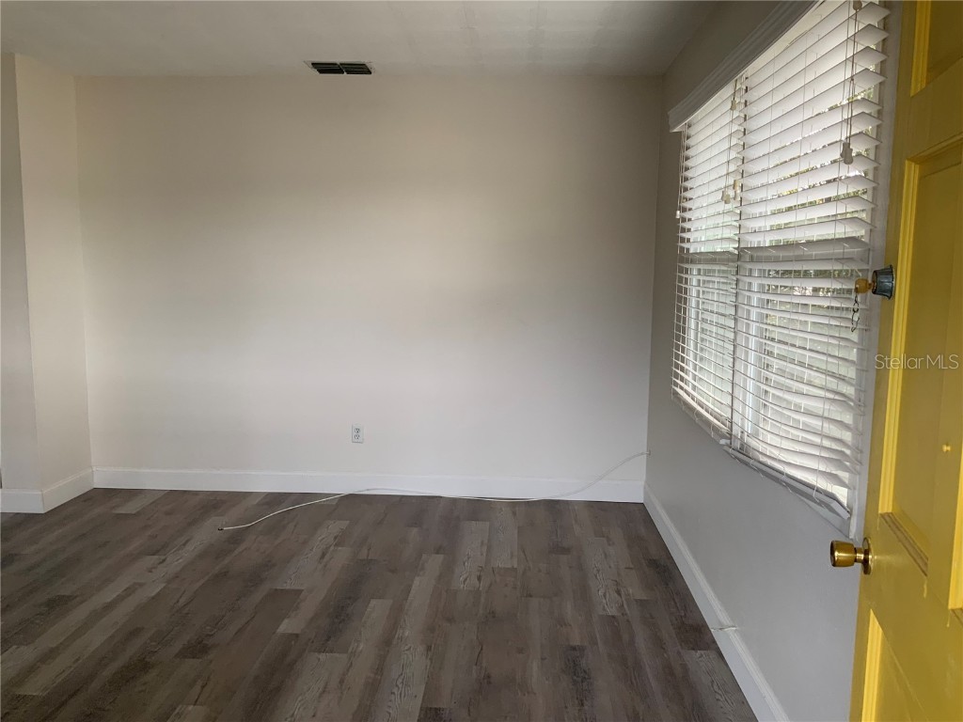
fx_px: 807
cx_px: 482
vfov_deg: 48.2
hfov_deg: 61.7
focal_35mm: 29
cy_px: 361
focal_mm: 3
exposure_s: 1/60
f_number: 1.8
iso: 40
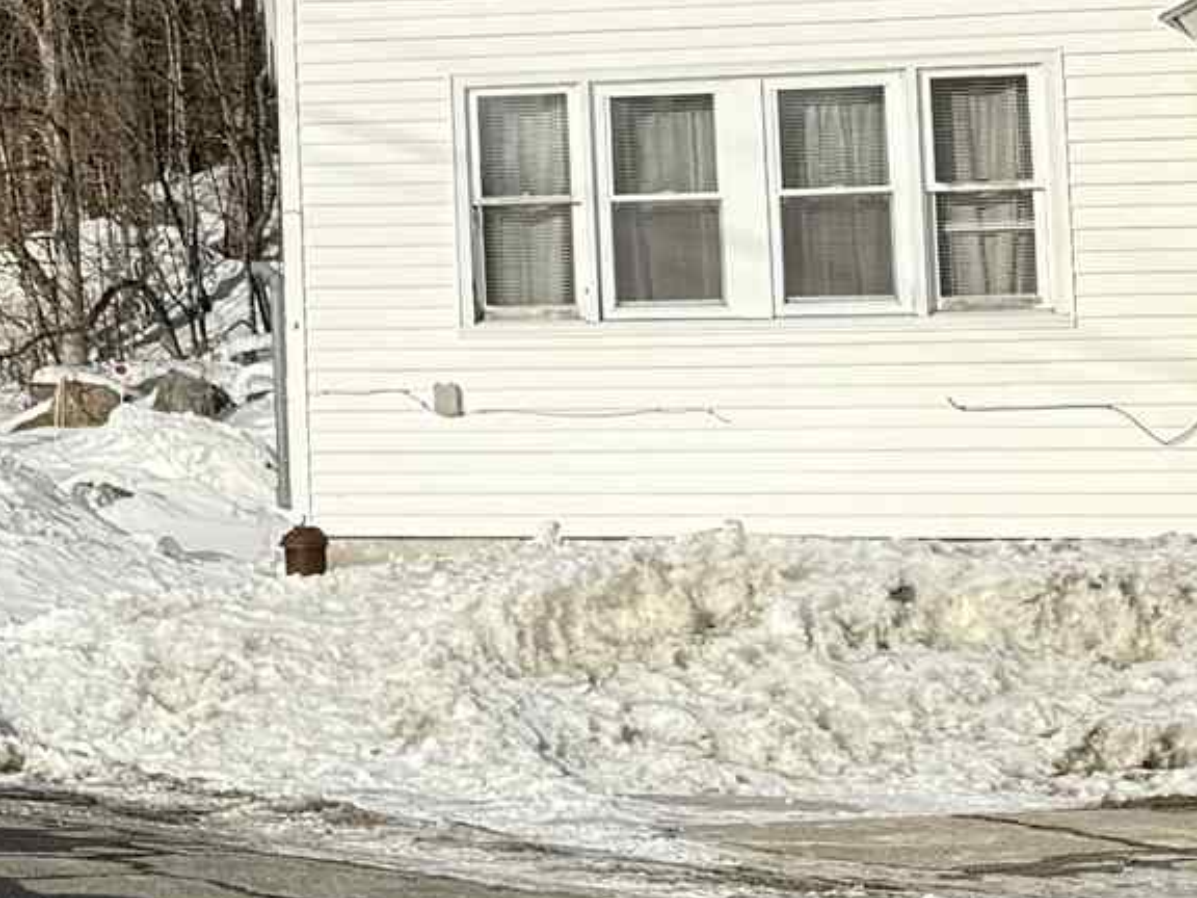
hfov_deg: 12.2
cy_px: 162
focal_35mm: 128
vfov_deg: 11.5
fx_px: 4426
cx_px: -1708
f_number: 1.78
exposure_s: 1/5714
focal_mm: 6.76
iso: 80
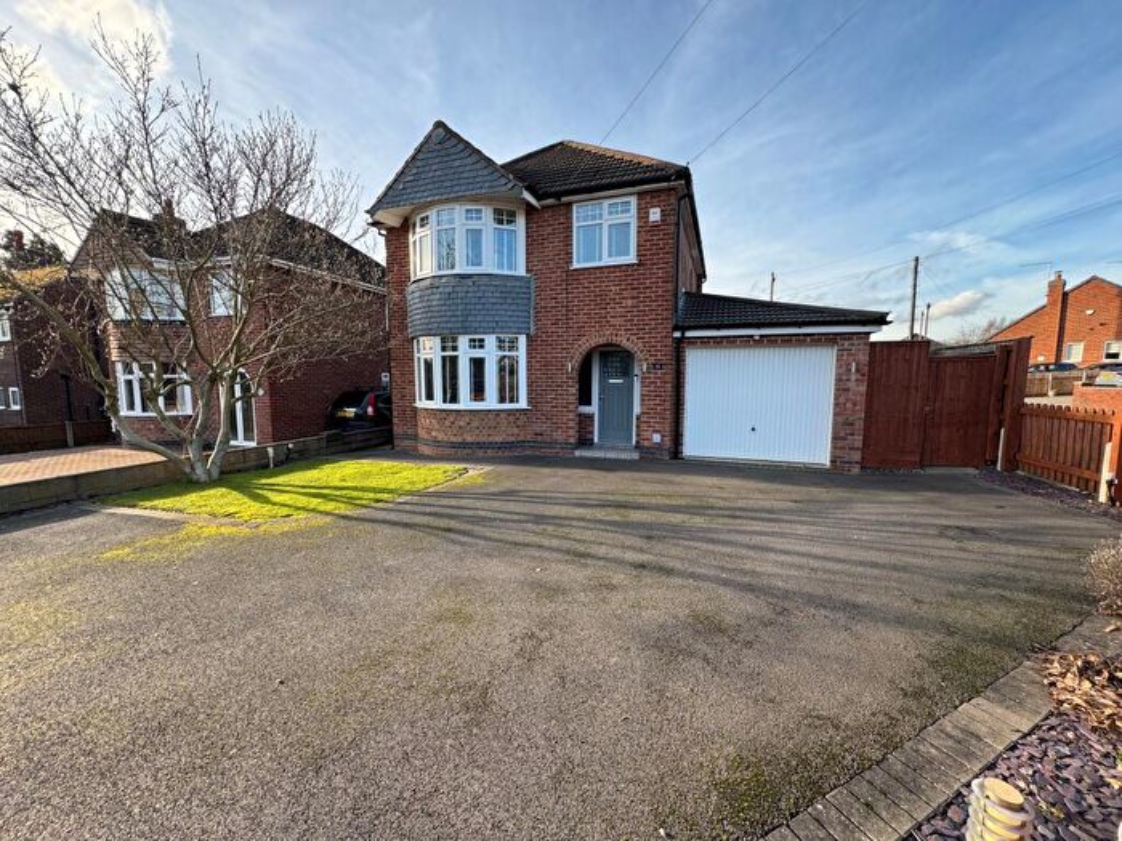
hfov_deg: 102.1
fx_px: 454
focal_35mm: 14
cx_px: 561
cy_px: 420
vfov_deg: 85.7
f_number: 2.2
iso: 40
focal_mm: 2.22
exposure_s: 1/247
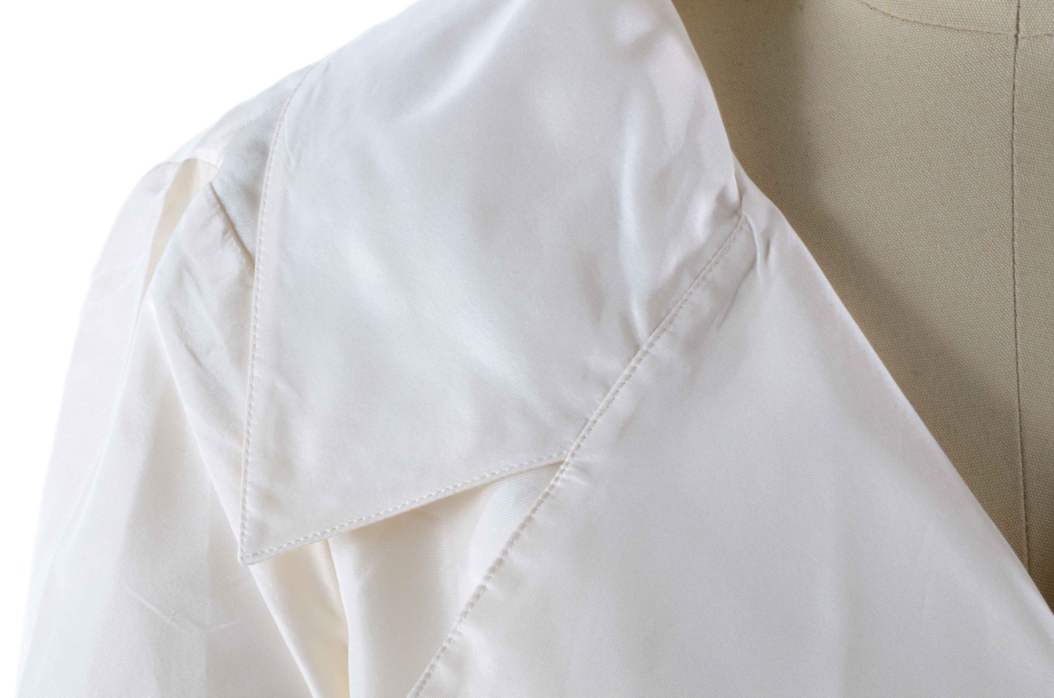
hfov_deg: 13.1
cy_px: 349
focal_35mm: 158
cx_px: 527
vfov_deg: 8.7
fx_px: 4602
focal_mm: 105
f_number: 22
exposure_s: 1/80
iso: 400
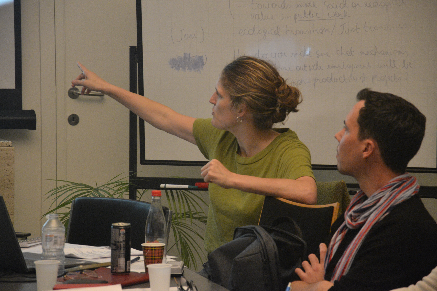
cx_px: 218
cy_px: 146
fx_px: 1912
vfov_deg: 8.7
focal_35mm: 158
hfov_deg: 13.0
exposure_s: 1/125
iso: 3200
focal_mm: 105
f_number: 5.6
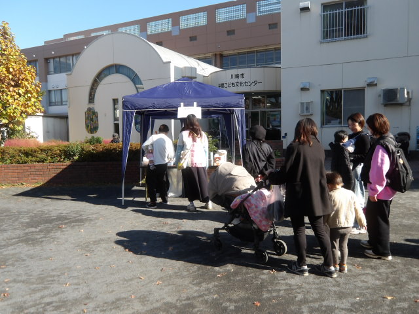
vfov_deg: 51.4
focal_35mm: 27
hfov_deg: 65.3
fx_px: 327
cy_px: 157
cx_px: 210
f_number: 3
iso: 100
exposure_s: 1/748
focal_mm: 4.9
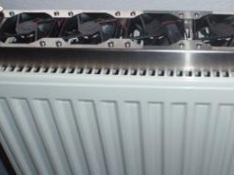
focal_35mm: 51
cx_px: 150
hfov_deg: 37.2
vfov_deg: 28.2
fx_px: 344
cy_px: 48
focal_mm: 5
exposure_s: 1/30
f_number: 3.5
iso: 100
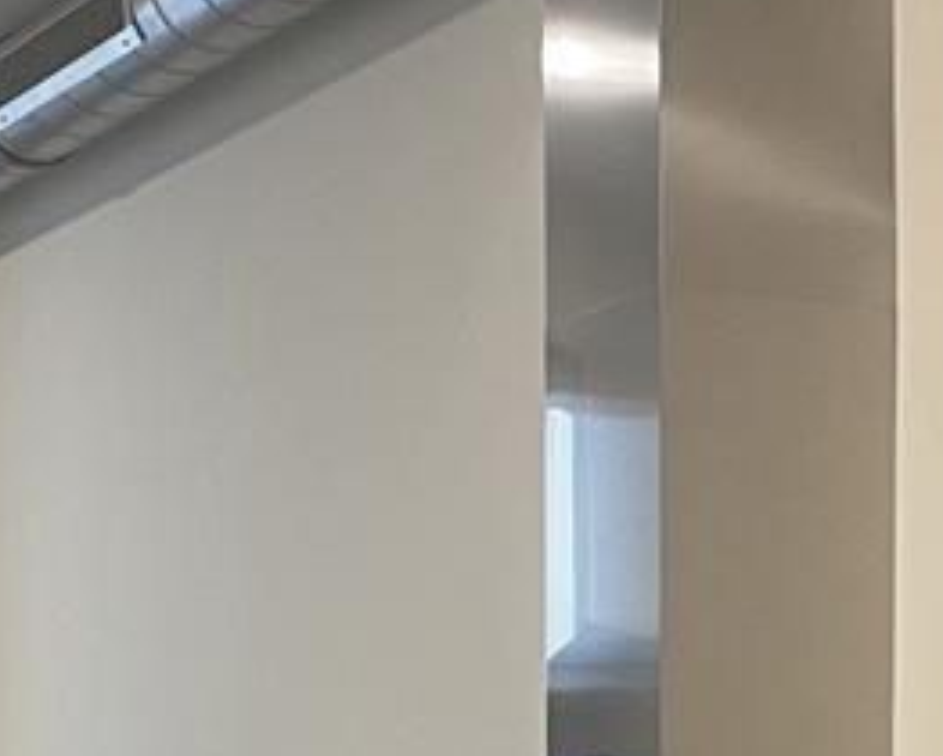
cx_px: 713
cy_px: 1264
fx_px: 4329
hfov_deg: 12.4
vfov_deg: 9.6
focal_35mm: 155
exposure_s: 1/50
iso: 80
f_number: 1.6
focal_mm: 4.2
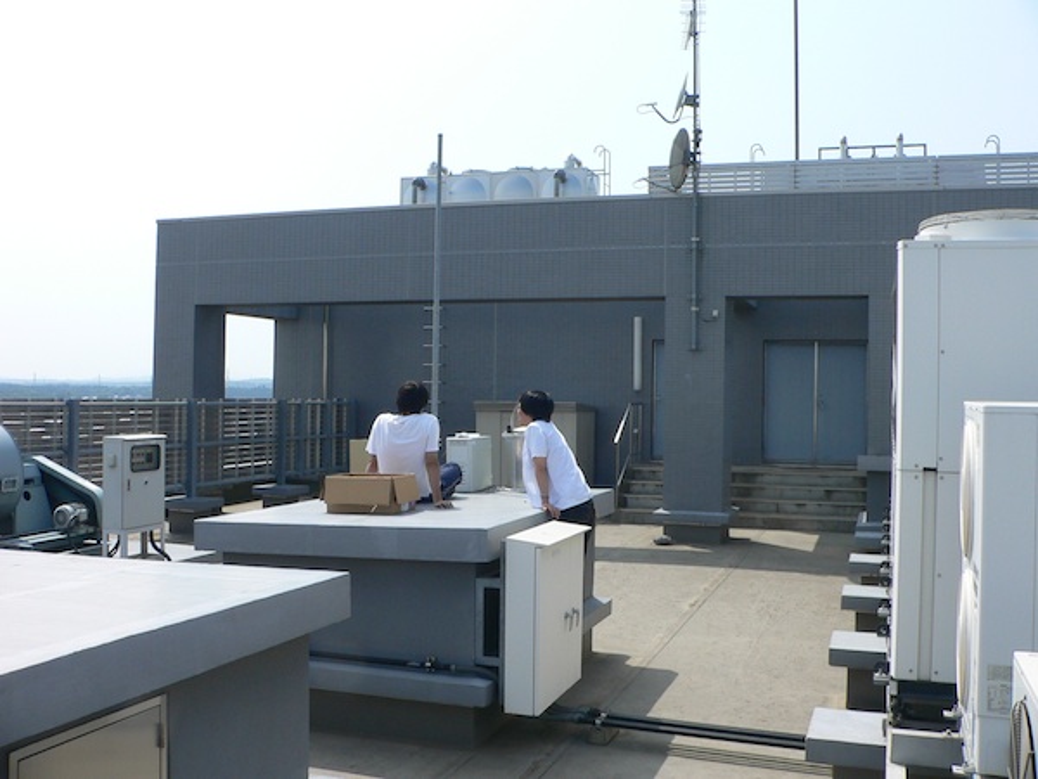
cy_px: 390
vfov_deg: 40.7
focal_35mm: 35
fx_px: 1050
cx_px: 519
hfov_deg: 52.6
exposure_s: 1/400
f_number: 4.6
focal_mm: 4.6
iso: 80
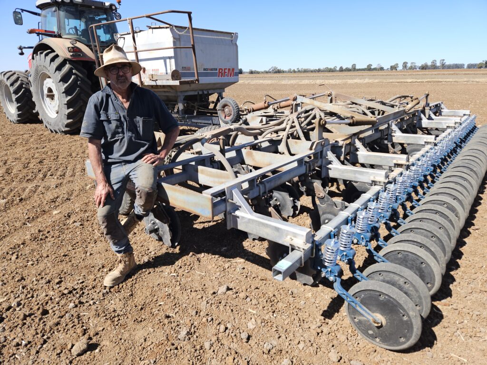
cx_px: 244
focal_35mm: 23
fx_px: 324
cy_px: 182
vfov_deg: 58.9
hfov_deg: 73.9
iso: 25
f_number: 1.8
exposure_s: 1/777
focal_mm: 5.4
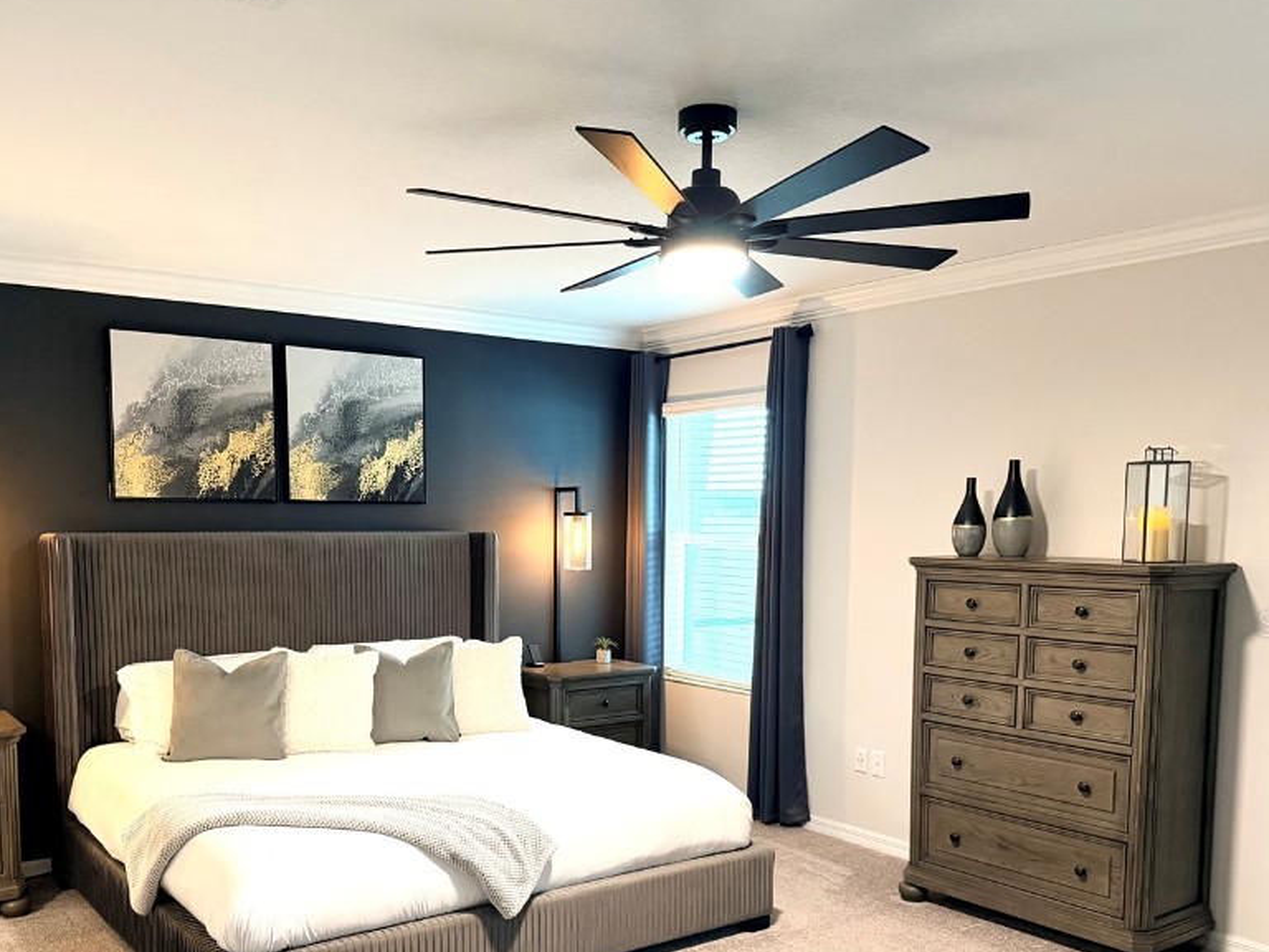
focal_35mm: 32
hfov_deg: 56.7
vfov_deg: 43.6
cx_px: 568
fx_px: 1173
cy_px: 623
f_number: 1.78
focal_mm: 6.76
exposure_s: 1/60
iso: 500
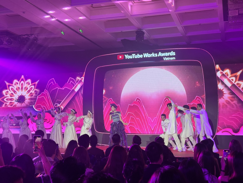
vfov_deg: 30.3
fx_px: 337
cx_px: 122
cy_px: 92
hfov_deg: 39.7
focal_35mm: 48
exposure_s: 1/69
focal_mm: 6.76
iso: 100
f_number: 1.78
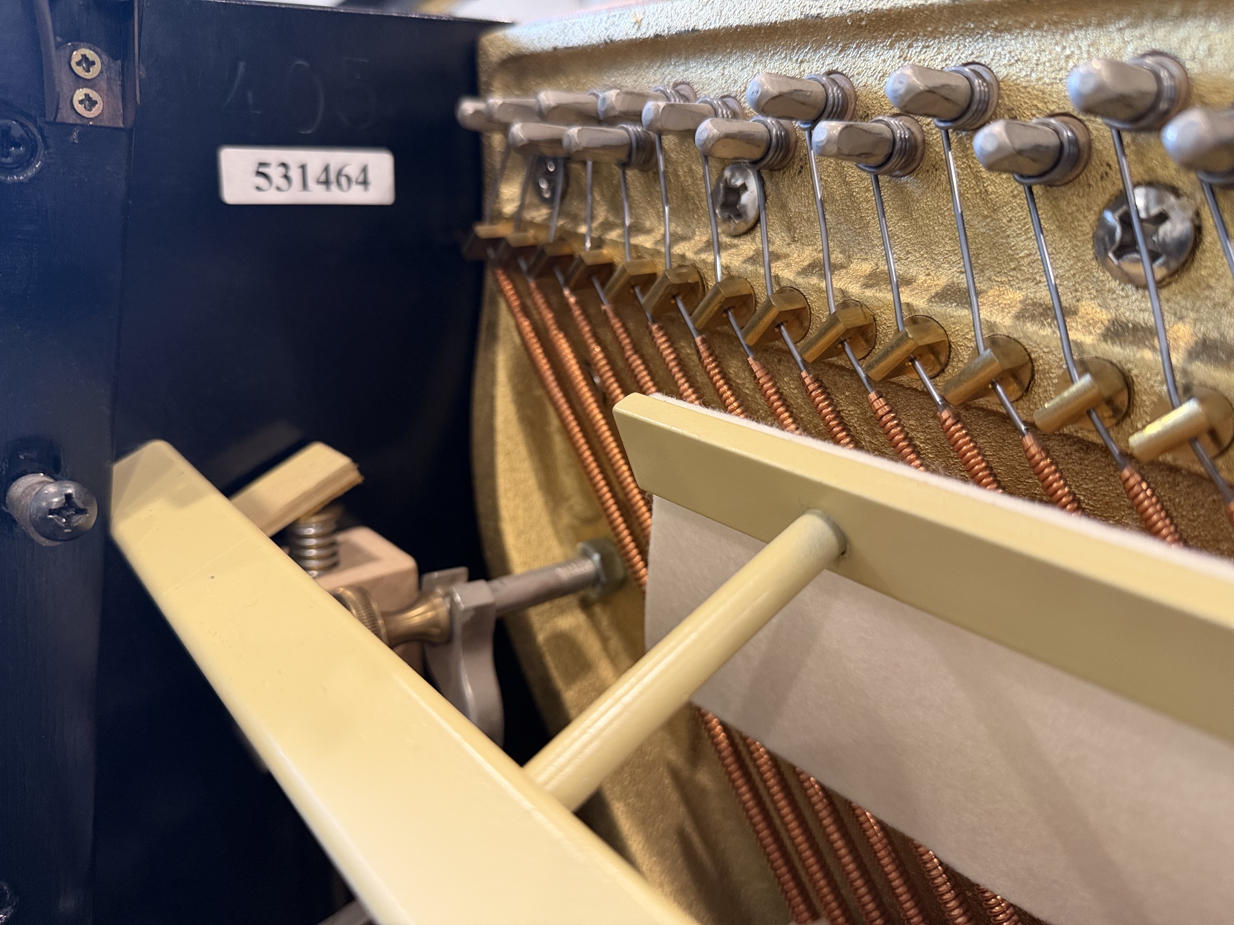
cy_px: 462
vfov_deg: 56.8
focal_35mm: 24
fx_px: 856
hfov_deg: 71.6
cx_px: 617
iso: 320
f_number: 1.78
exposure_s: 1/60
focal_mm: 6.76
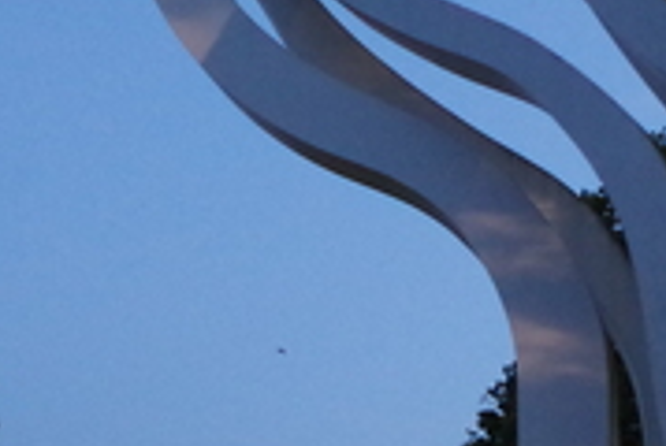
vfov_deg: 14.9
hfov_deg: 22.0
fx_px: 1705
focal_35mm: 92
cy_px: 299
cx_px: 231
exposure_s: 1/40
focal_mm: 20
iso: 3200
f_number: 4
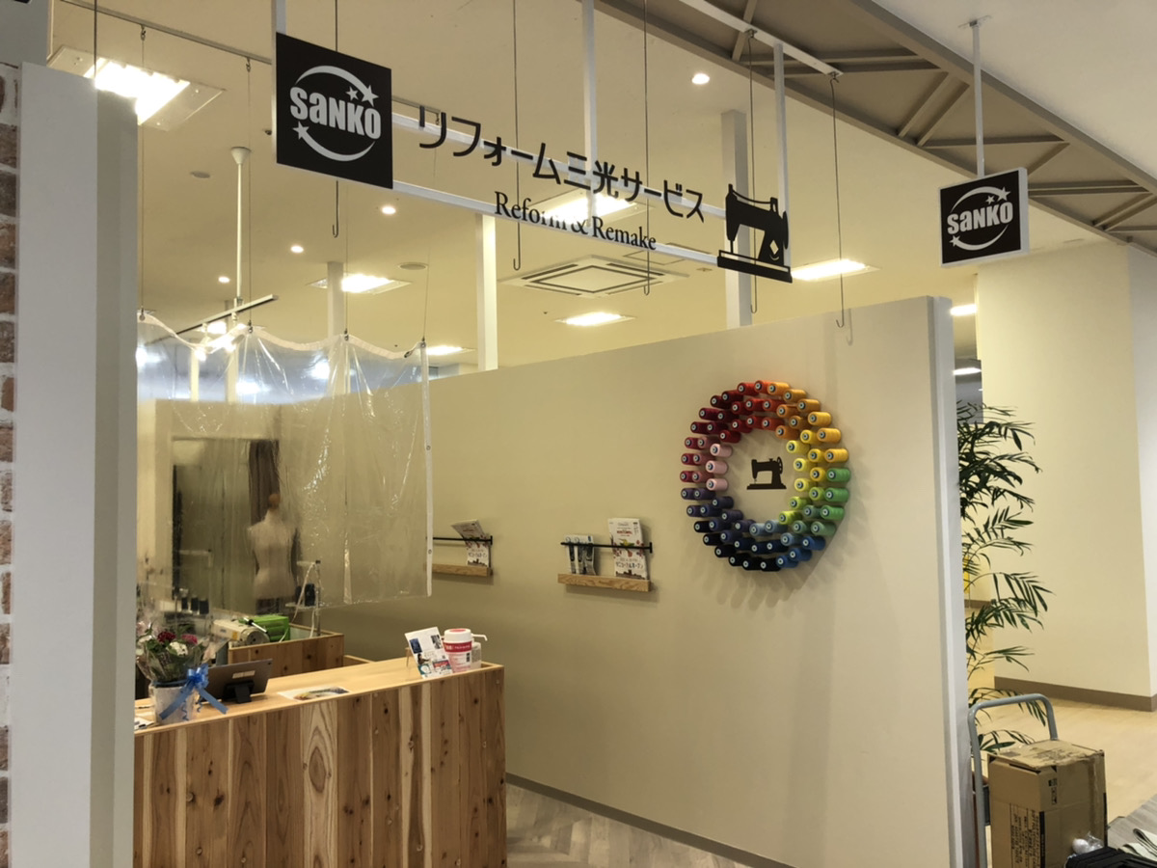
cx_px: 578
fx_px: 936
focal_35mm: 28
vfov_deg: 49.7
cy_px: 434
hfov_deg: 63.4
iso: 64
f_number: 1.8
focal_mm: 3.99
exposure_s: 1/120
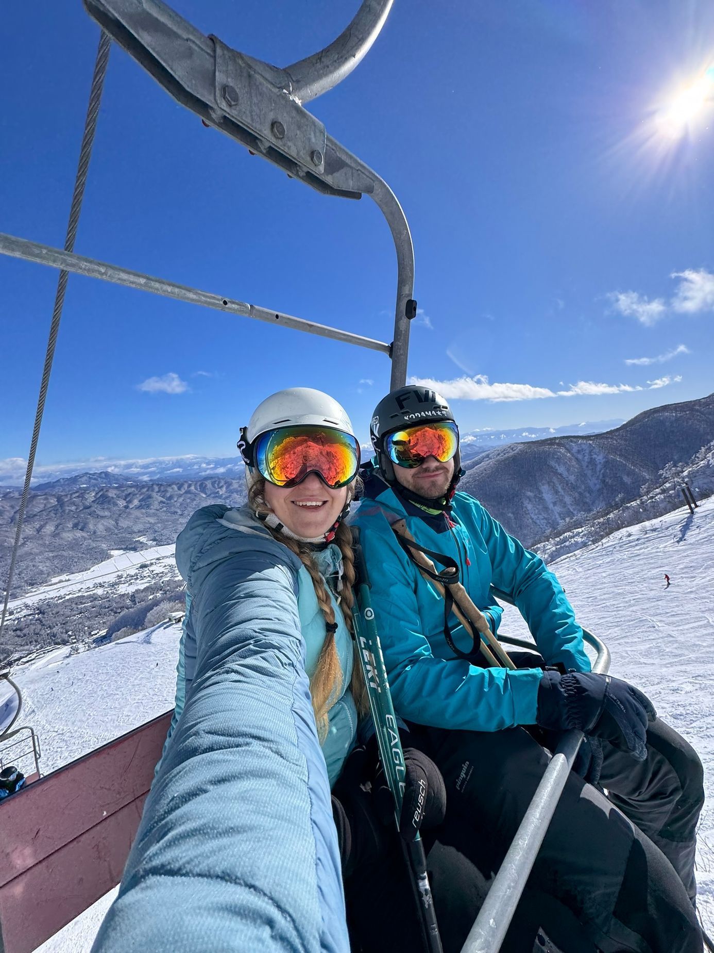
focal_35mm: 14
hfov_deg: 85.7
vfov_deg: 102.1
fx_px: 385
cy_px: 476
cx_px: 357
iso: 50
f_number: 2.2
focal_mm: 2.22
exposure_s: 1/2494
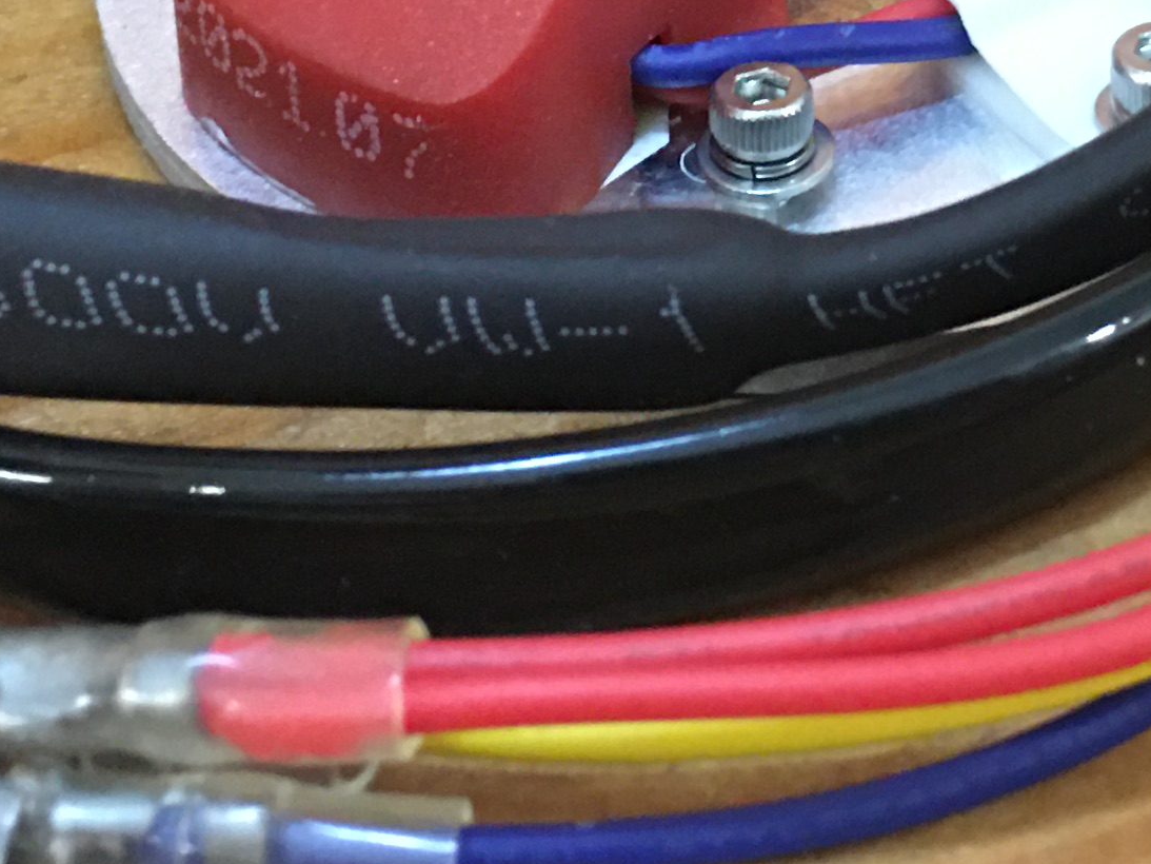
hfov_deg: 18.0
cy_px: -61
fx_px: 3558
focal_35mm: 107
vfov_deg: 13.6
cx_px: 1075
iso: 80
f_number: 2.2
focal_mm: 4.15
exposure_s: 1/4
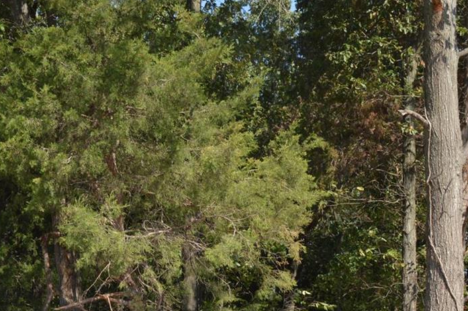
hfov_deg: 31.6
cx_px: 98
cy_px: 250
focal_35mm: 62
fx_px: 805
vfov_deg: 21.6
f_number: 6.3
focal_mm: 18
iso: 100
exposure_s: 1/200
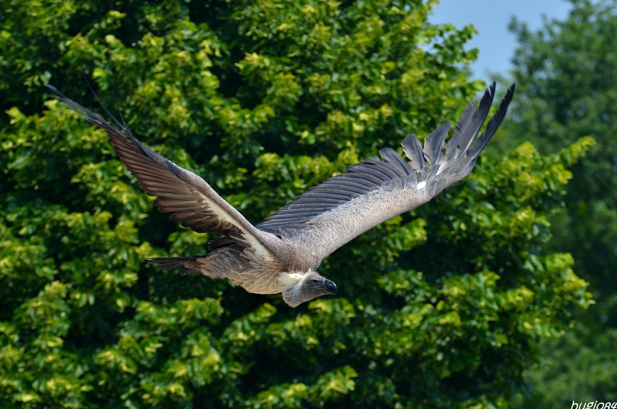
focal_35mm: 311
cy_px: 208
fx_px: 5319
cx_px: 306
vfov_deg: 4.4
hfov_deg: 6.6
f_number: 5.6
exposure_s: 1/1600
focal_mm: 200
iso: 400
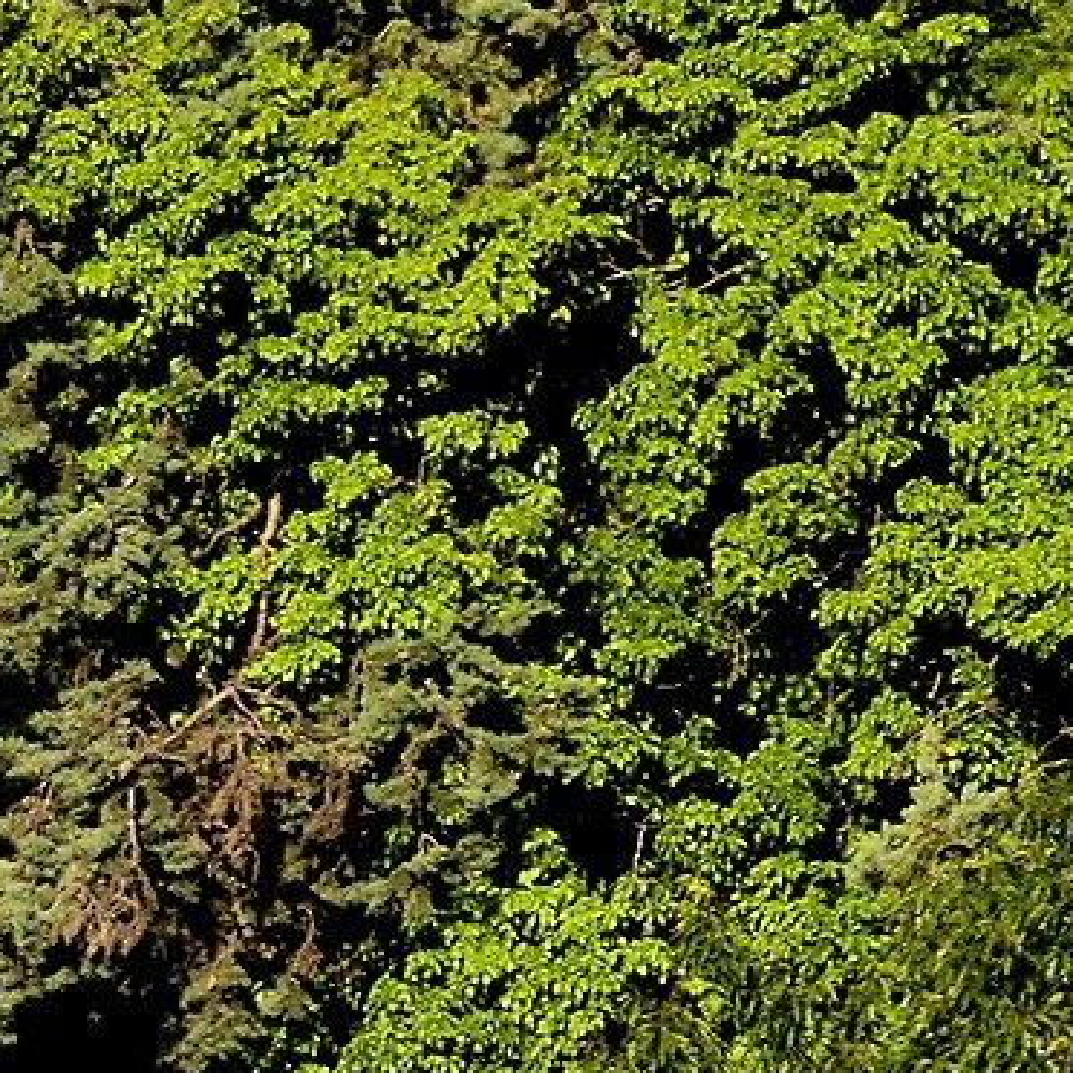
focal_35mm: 4929
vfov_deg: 0.4
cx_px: 3017
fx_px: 172857
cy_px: 346
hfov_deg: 0.4
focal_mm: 600
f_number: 8
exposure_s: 1/1000
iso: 640
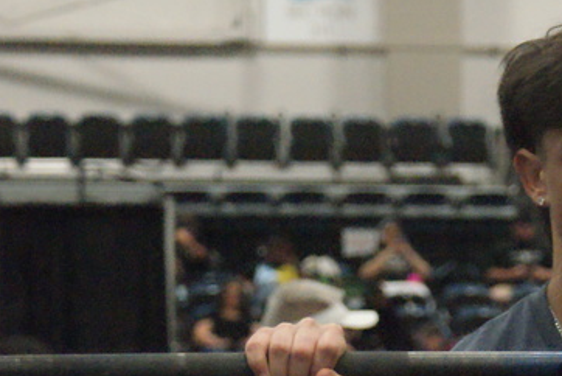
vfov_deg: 4.6
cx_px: 708
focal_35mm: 297
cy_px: 344
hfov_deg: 6.9
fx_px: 4640
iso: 3200
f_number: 5.6
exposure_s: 1/80
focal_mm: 70
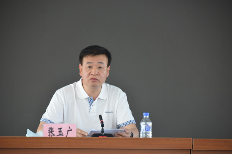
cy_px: 77
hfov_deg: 9.8
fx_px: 1353
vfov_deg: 6.5
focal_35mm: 210
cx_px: 116
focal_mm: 210
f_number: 5.6
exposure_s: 1/125
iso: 2000
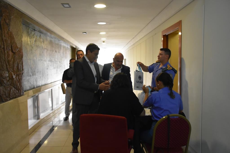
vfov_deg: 43.6
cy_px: 76
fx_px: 192
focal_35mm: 30
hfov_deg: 61.9
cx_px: 115
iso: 3200
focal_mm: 20
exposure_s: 1/100
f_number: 4.5
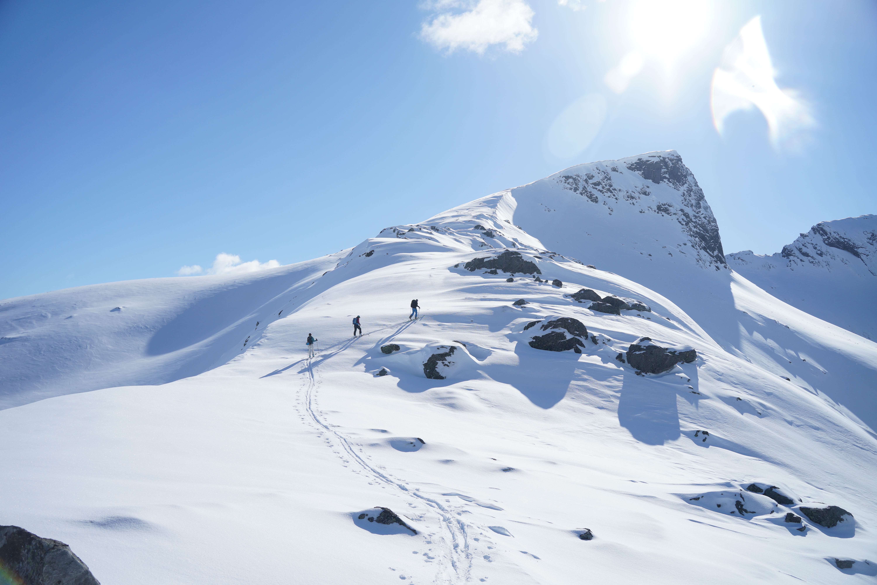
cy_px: 292
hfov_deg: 65.5
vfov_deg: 46.4
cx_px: 438
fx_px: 682
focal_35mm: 28
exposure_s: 1/1000
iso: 100
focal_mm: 28
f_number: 3.5
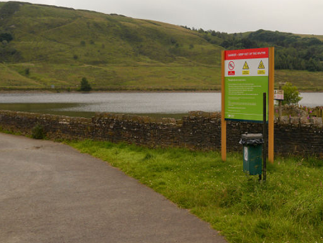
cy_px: 124
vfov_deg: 28.1
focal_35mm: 52
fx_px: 486
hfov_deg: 36.1
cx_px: 233
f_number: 6.3
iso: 160
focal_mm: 18
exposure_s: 1/200
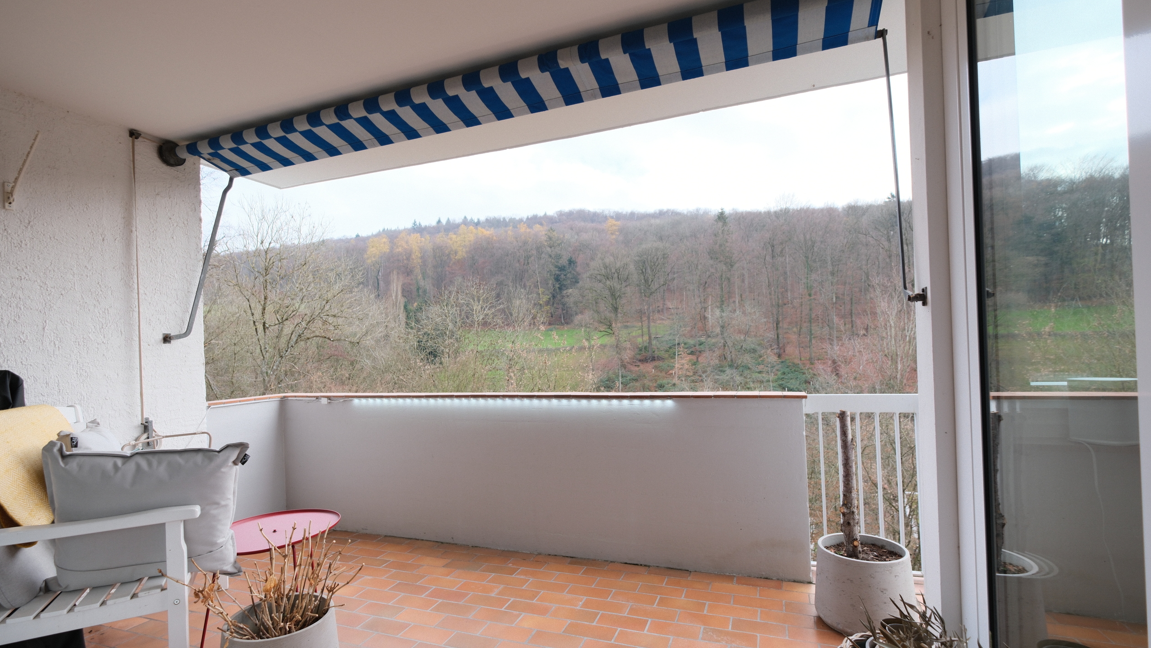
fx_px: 488
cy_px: 346
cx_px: 567
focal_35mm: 16
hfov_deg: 99.4
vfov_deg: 67.0
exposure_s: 1/70
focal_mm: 10
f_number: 4
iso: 125
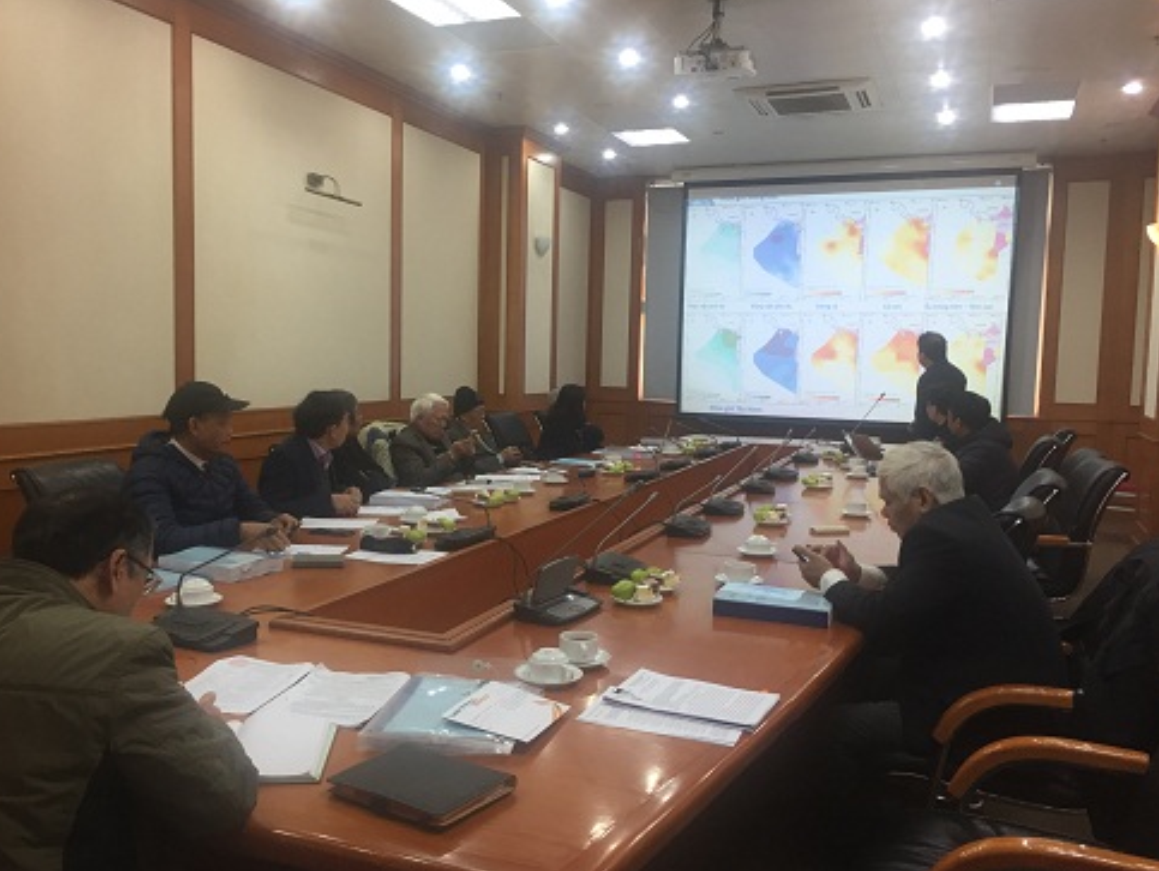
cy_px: 438
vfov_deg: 46.9
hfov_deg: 59.9
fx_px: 1005
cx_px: 564
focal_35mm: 30
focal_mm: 4.15
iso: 80
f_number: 2.2
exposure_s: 1/33
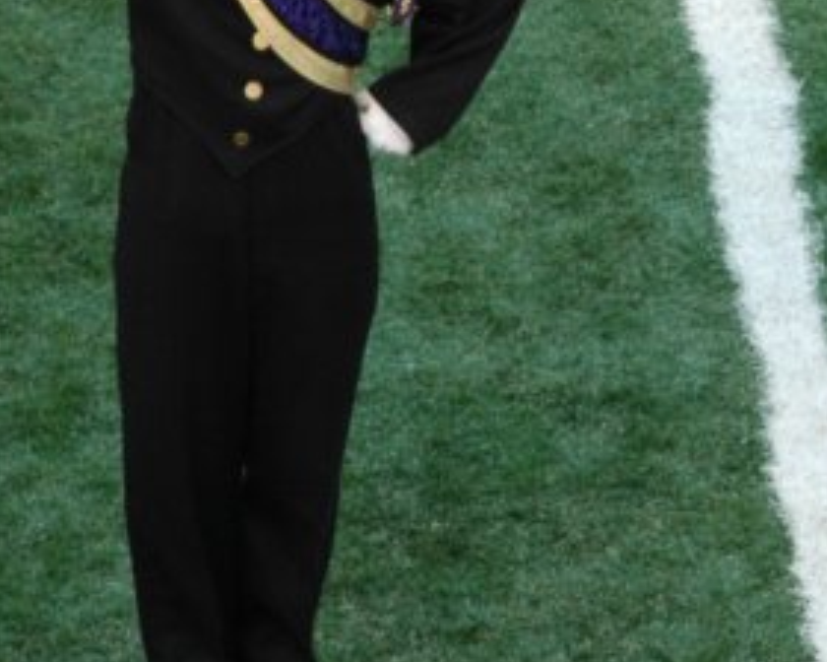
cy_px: 151
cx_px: 862
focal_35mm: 1245
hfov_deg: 1.6
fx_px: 30473
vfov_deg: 1.2
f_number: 5.6
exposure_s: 1/60
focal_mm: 310
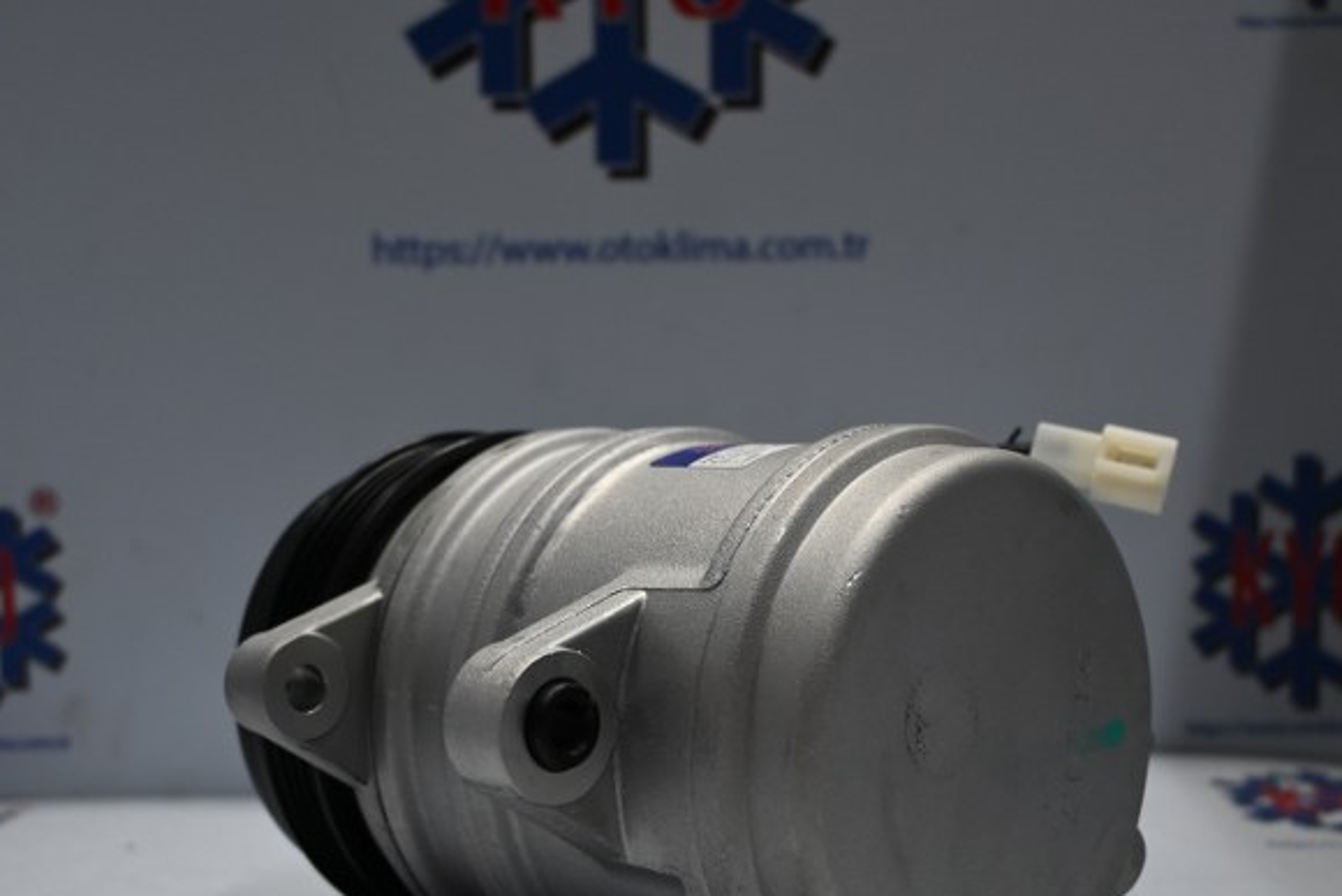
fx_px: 1927
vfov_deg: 26.0
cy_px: 615
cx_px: 648
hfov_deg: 38.4
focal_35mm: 52
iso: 560
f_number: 4.2
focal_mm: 25
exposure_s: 1/125
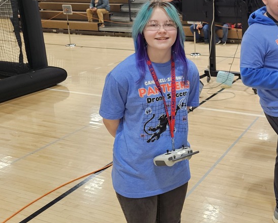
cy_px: 59
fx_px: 346
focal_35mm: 42
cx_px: 252
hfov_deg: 40.4
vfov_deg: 35.0
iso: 400
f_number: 1.7
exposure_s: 1/120
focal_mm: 6.3
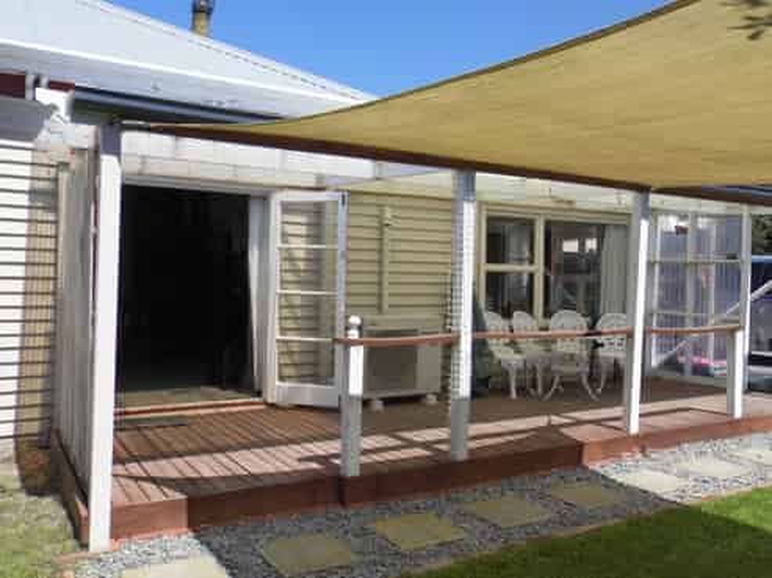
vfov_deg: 46.7
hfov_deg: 60.0
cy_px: 289
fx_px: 669
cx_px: 386
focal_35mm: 30
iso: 100
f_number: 8
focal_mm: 5.4
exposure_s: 1/250
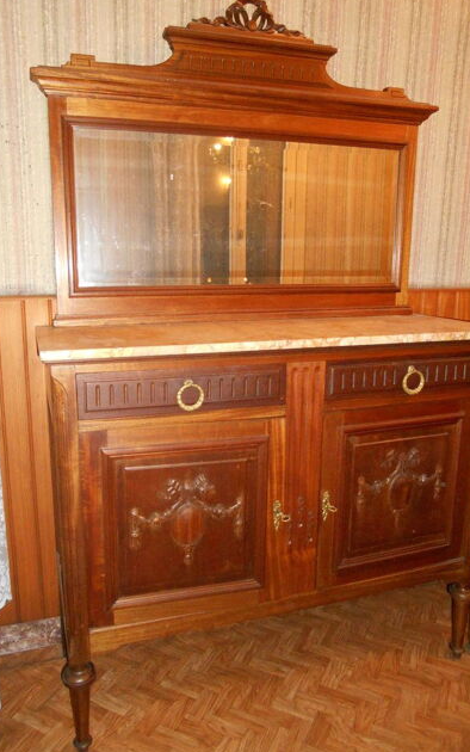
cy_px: 375
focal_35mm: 28
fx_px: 574
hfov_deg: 44.5
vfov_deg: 66.5
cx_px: 212
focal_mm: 4.6
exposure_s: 1/25
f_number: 3.5
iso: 500
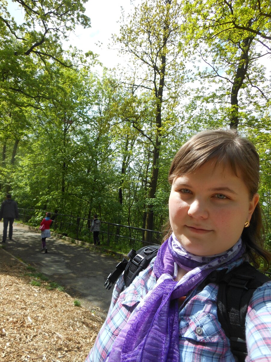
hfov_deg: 54.9
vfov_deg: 69.4
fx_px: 261
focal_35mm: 25
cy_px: 181
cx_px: 136
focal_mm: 4.5
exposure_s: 1/500
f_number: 3.2
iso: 80
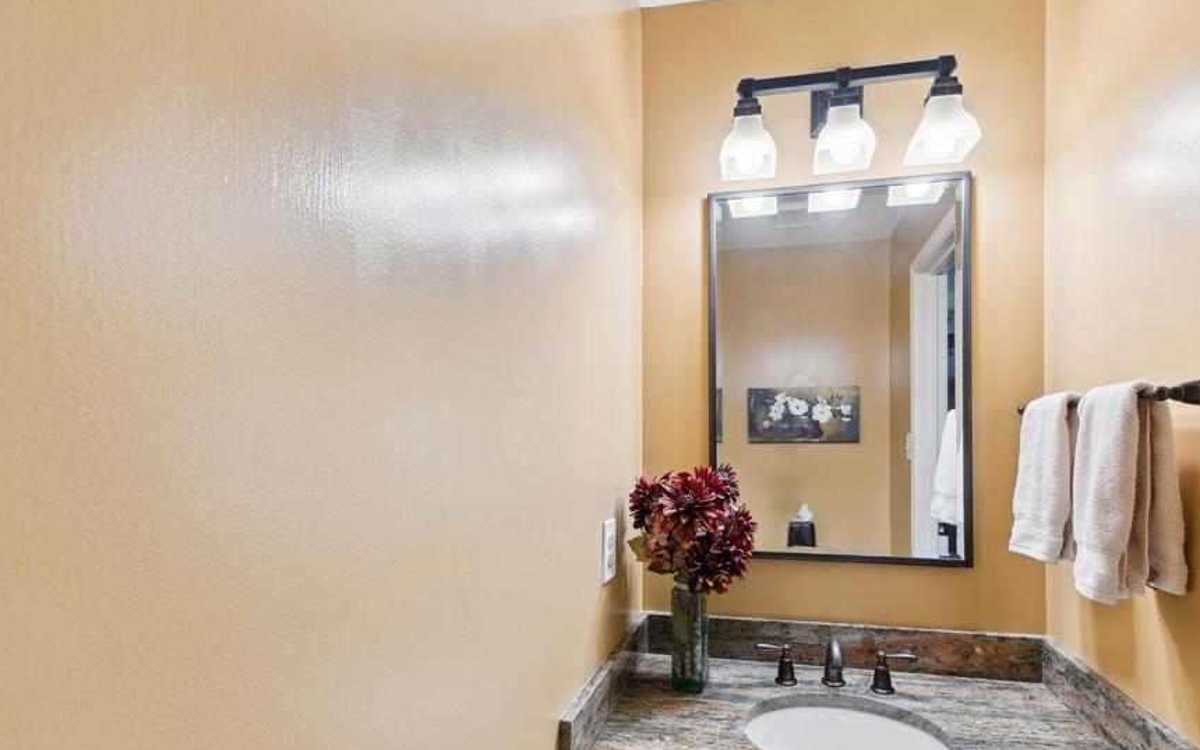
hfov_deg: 94.0
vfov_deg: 67.3
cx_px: 663
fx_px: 556
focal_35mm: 17
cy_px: 450
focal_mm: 14
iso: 100
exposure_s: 1/6
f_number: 9
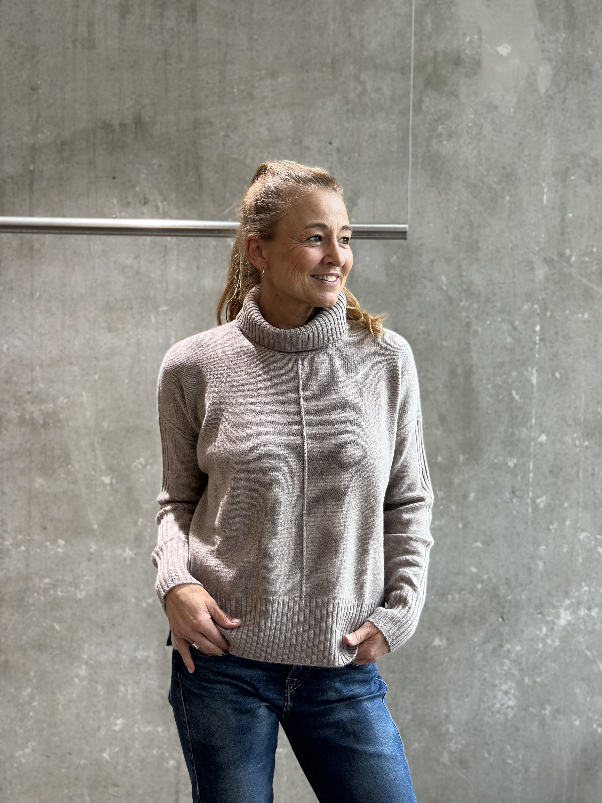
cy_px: 402
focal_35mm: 48
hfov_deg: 30.3
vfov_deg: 39.7
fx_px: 1113
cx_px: 301
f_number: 1.78
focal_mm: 6.86
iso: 125
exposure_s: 1/100
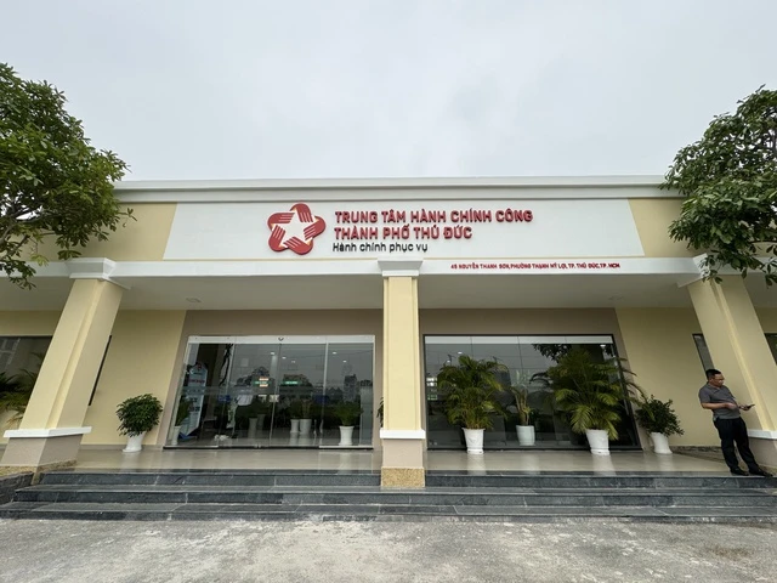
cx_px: 388
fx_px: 314
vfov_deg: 85.7
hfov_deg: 102.1
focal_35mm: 14
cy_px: 292
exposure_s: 1/1299
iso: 40
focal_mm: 2.22
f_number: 2.2
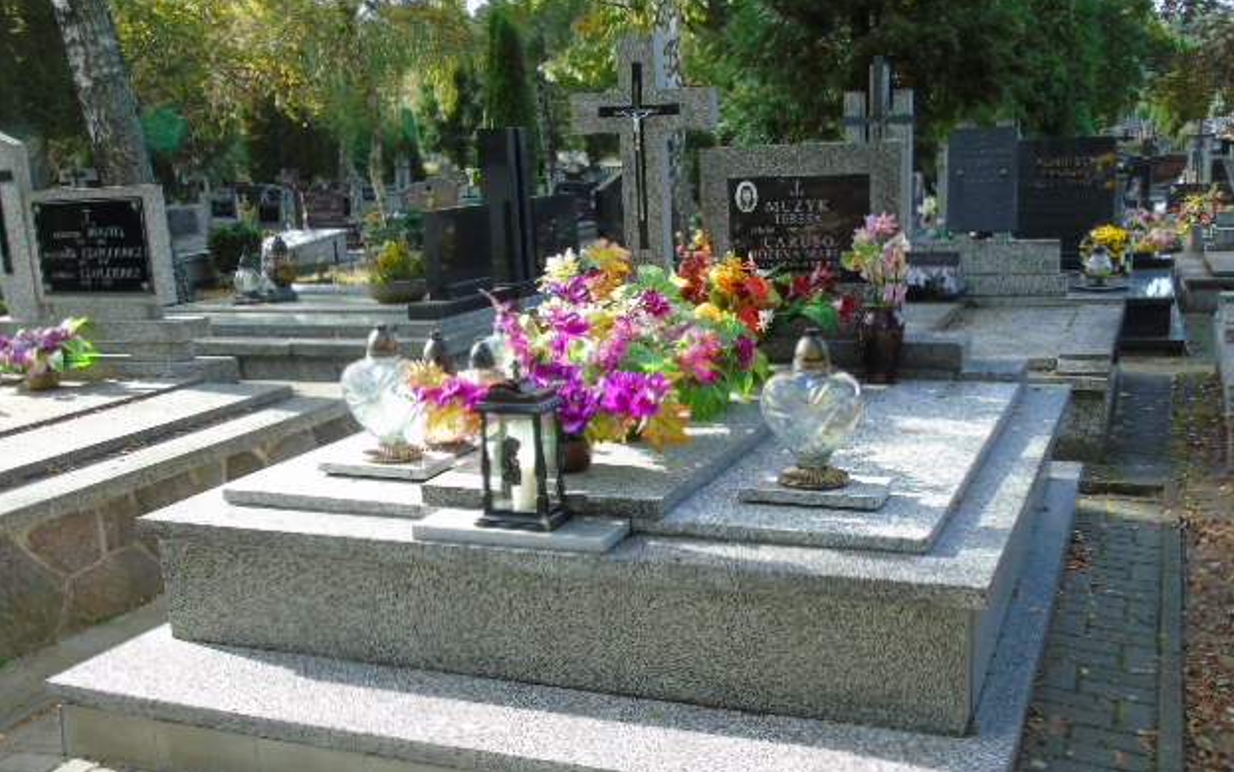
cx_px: 632
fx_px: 1245
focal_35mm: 37
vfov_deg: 34.3
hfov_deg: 52.7
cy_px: 467
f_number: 3.8
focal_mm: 6.1
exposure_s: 1/100
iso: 80
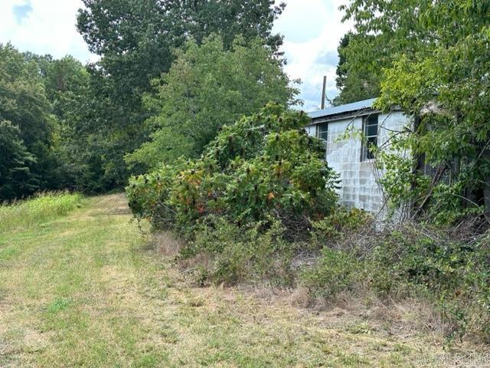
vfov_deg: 30.3
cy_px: 184
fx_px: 679
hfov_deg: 39.7
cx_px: 245
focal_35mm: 48
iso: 64
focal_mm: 6.86
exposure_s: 1/911
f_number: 1.78
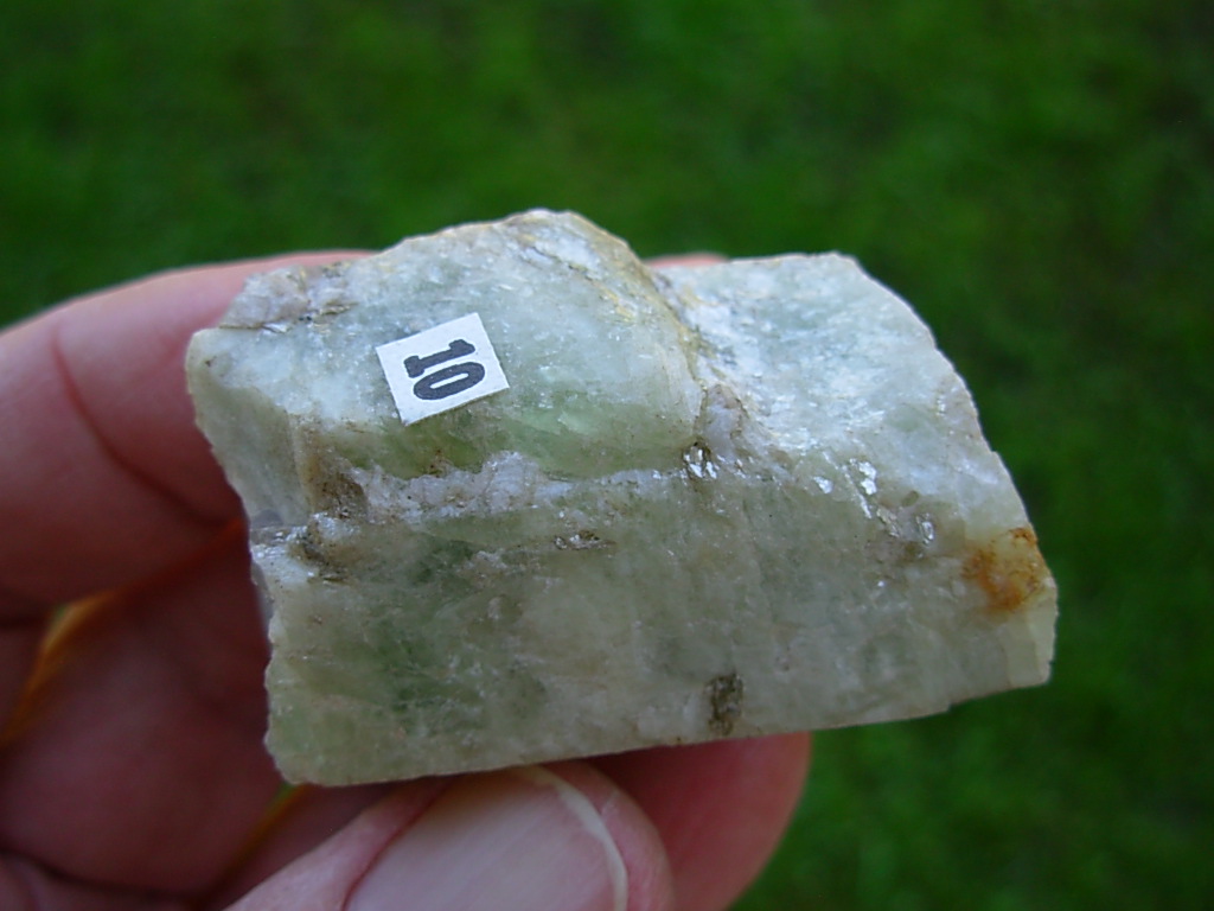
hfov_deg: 49.0
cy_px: 456
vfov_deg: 37.7
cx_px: 607
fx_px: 1333
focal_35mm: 38
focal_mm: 6.3
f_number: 2.9
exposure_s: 1/161
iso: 50
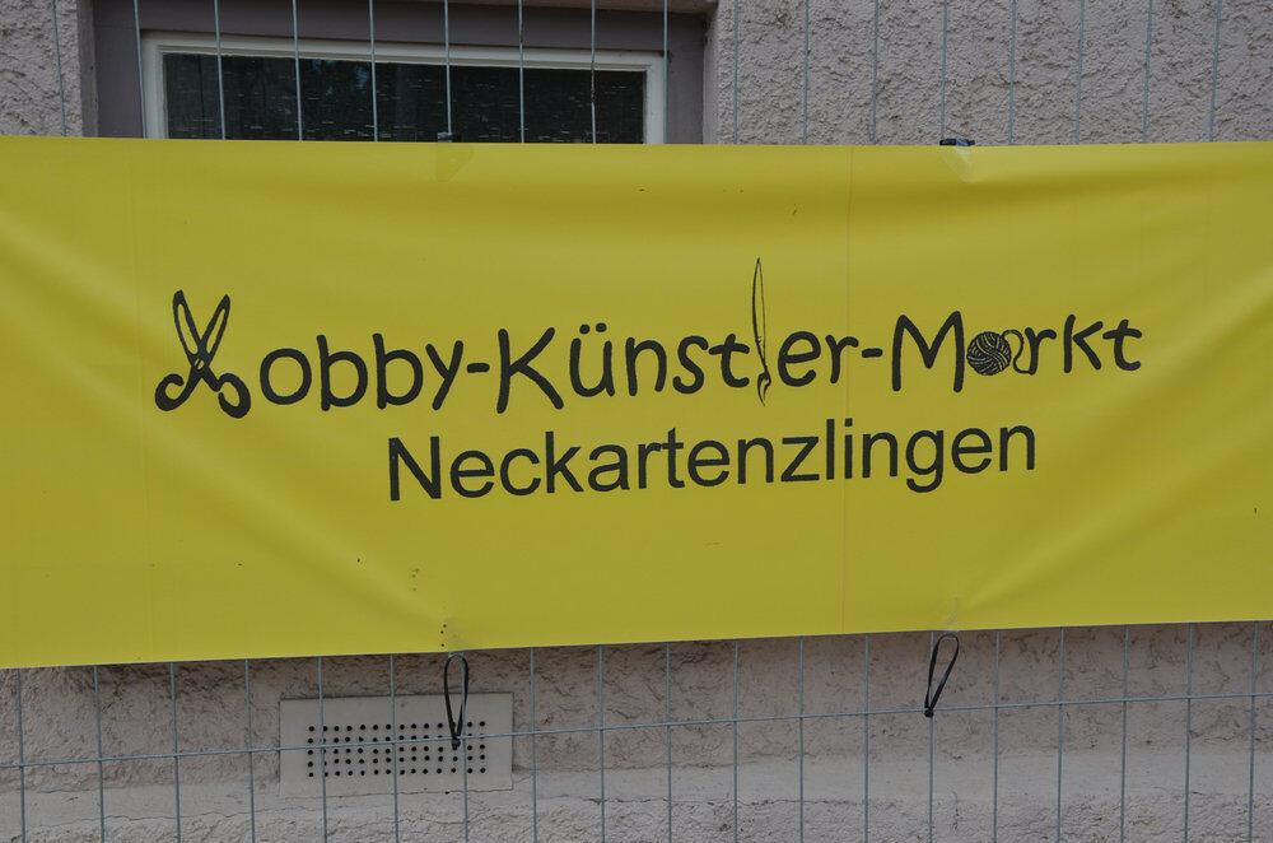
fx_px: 1482
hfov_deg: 46.5
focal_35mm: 42
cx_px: 636
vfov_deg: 31.7
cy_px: 422
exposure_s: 1/250
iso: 160
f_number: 8
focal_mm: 28
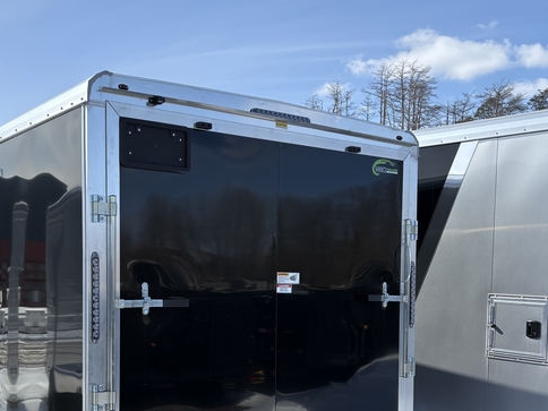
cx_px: 189
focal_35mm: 43
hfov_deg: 43.3
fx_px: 681
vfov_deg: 33.0
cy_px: 306
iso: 50
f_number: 1.6
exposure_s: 1/3125
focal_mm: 5.96
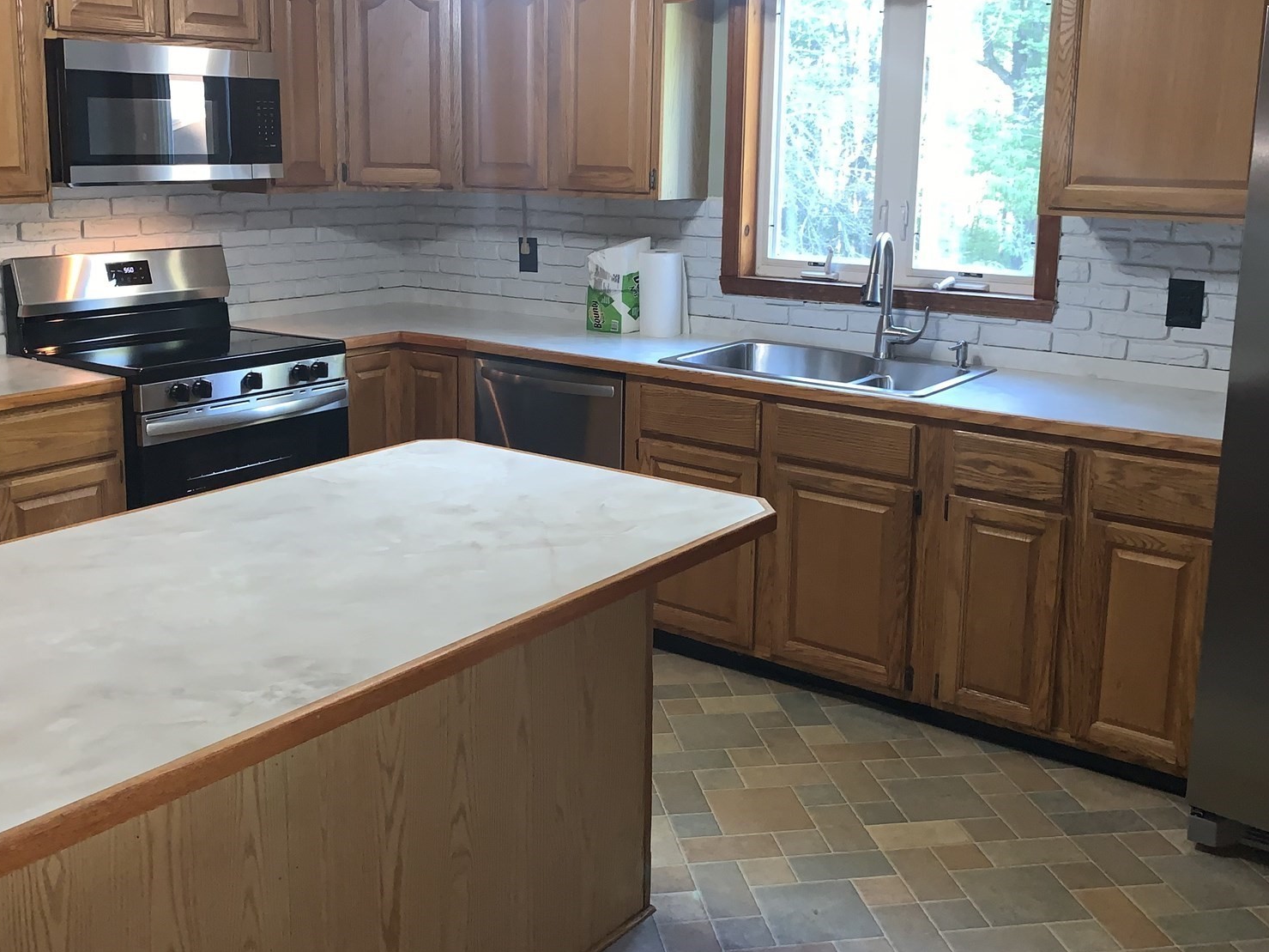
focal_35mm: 36
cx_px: 598
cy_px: 384
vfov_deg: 39.5
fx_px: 1320
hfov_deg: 51.3
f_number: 1.8
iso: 100
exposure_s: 1/15
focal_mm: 4.25
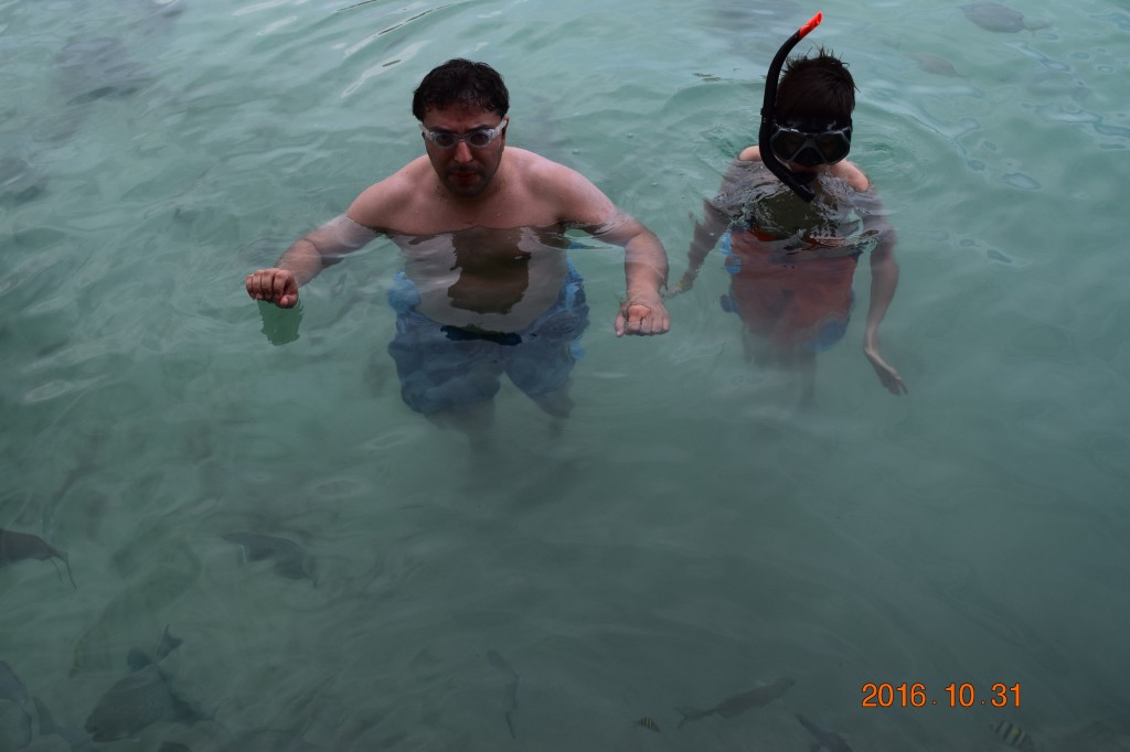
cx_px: 565
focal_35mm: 36
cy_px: 376
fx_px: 1130
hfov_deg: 53.1
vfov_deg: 36.8
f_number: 10
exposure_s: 1/320
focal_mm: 24
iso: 400
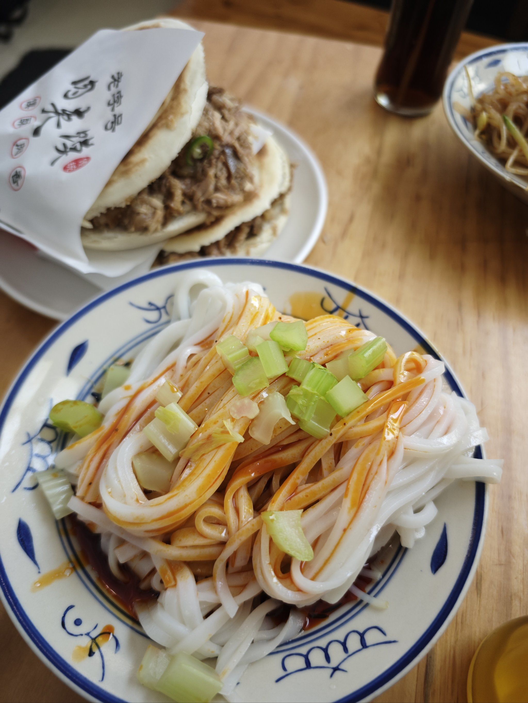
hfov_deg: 58.9
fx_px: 468
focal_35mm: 23
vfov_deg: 73.9
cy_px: 352
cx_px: 264
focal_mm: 6.68
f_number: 1.42
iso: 500
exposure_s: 1/100
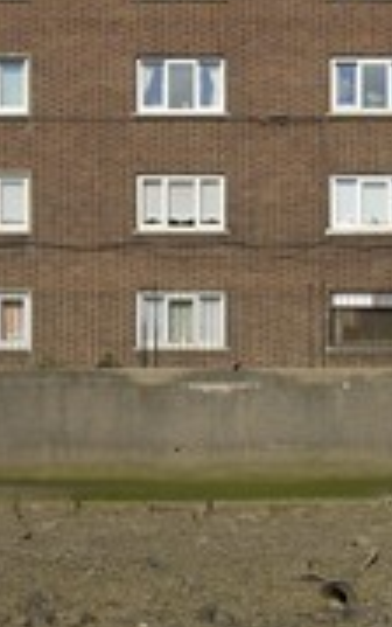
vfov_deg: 14.5
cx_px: 492
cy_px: 389
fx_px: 2459
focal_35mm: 144
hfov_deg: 9.0
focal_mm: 40
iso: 100
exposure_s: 1/250
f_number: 11
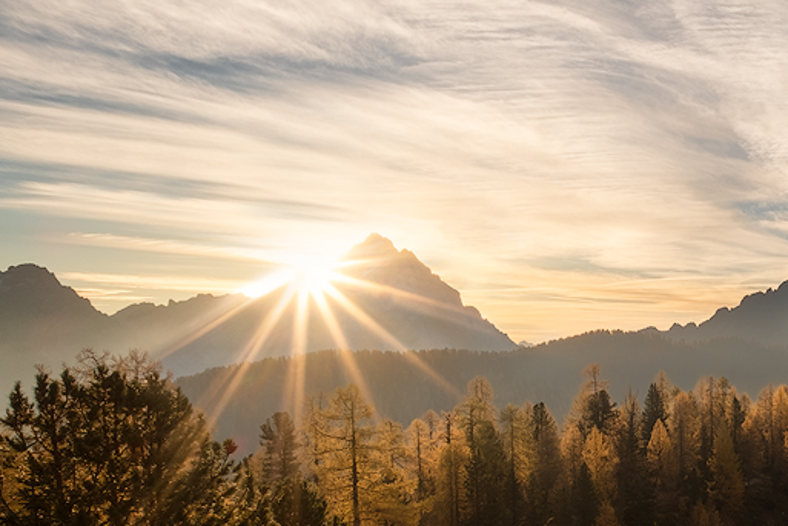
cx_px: 971
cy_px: 428
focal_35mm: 50
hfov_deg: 32.1
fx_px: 1094
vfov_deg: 26.4
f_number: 22
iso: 200
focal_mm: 12.6
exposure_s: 1/25
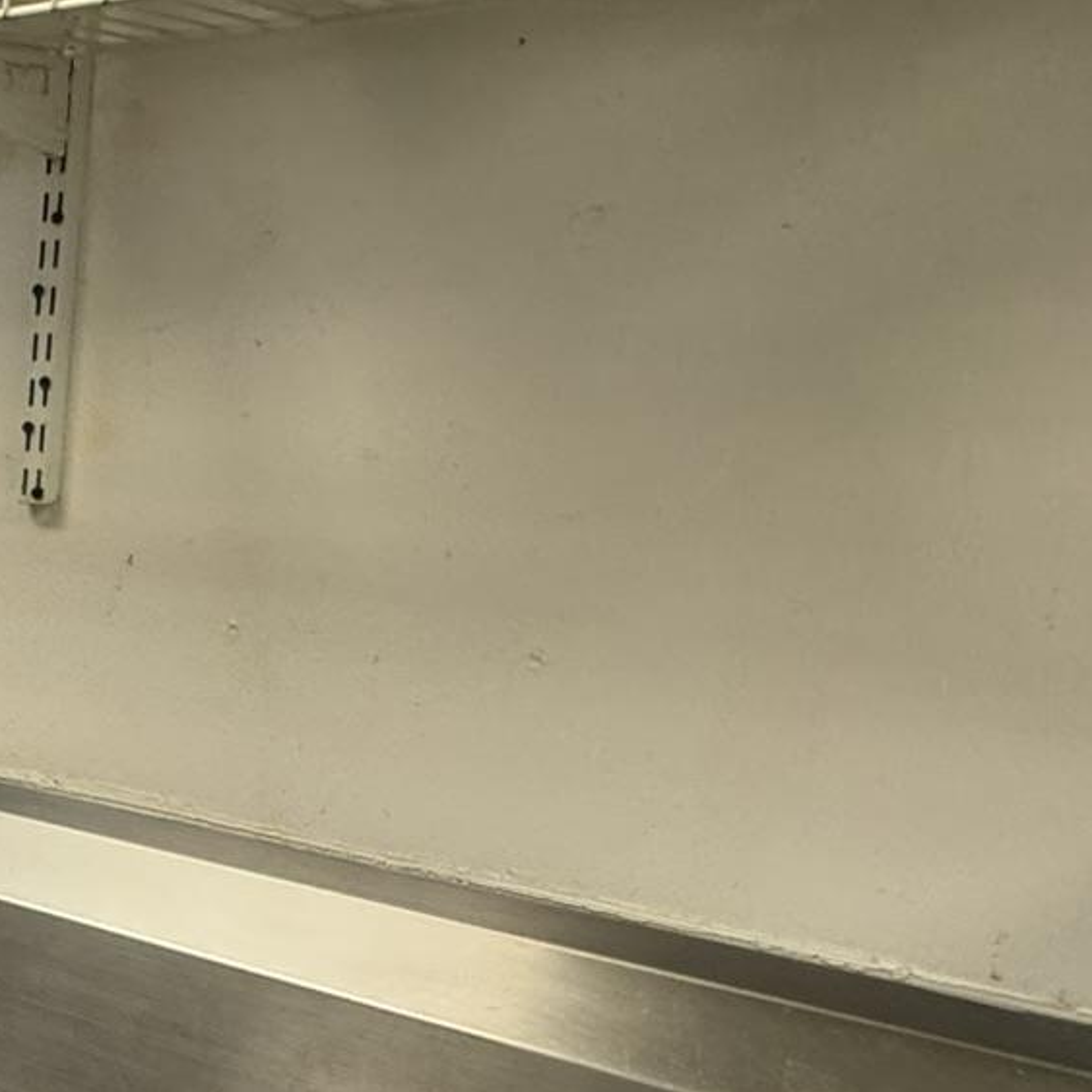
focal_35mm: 45
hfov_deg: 25.1
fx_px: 1606
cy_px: 712
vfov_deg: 37.2
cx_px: -661
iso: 320
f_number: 2.2
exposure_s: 1/60
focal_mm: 2.22
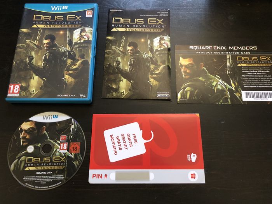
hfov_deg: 63.4
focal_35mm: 28
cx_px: 136
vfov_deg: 49.7
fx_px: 220
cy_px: 102
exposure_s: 1/12
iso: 100
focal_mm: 4
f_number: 1.8
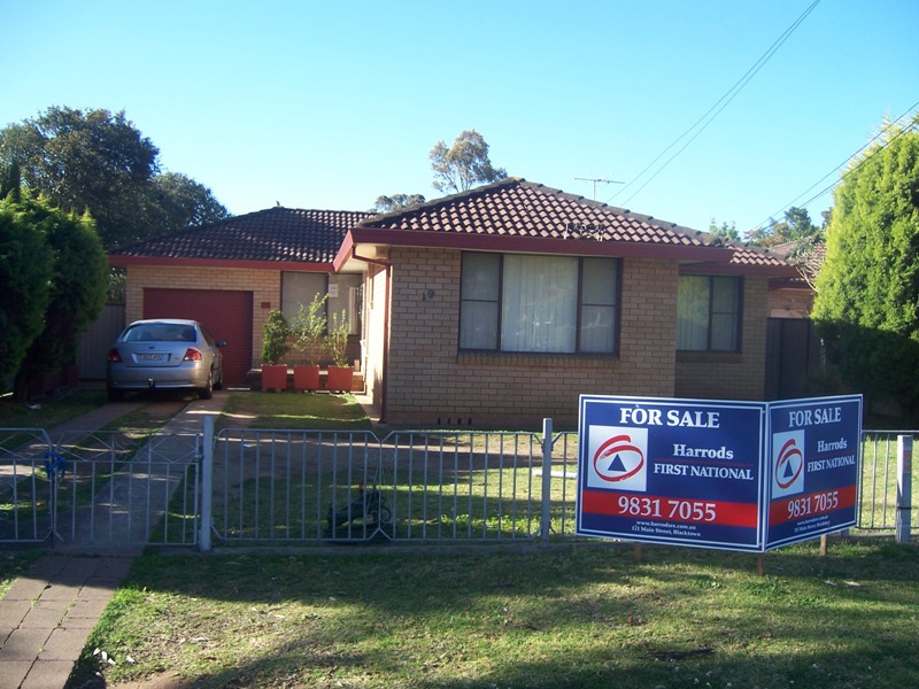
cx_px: 460
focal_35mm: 36
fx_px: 956
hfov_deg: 51.4
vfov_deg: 39.7
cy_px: 344
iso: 80
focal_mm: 6.2
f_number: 2.8
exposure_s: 1/400
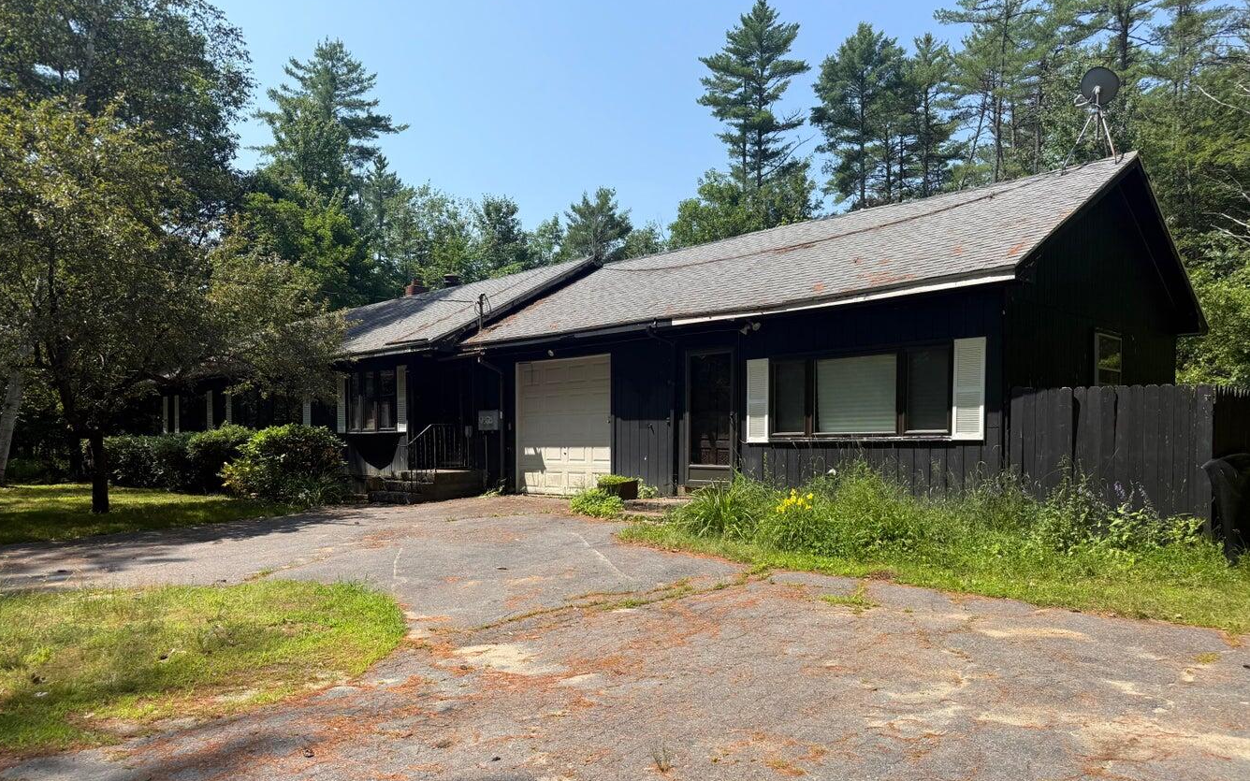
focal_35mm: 26
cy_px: 469
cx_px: 612
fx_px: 886
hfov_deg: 70.4
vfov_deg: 47.3
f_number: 1.78
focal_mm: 6.76
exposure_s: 1/2907
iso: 80
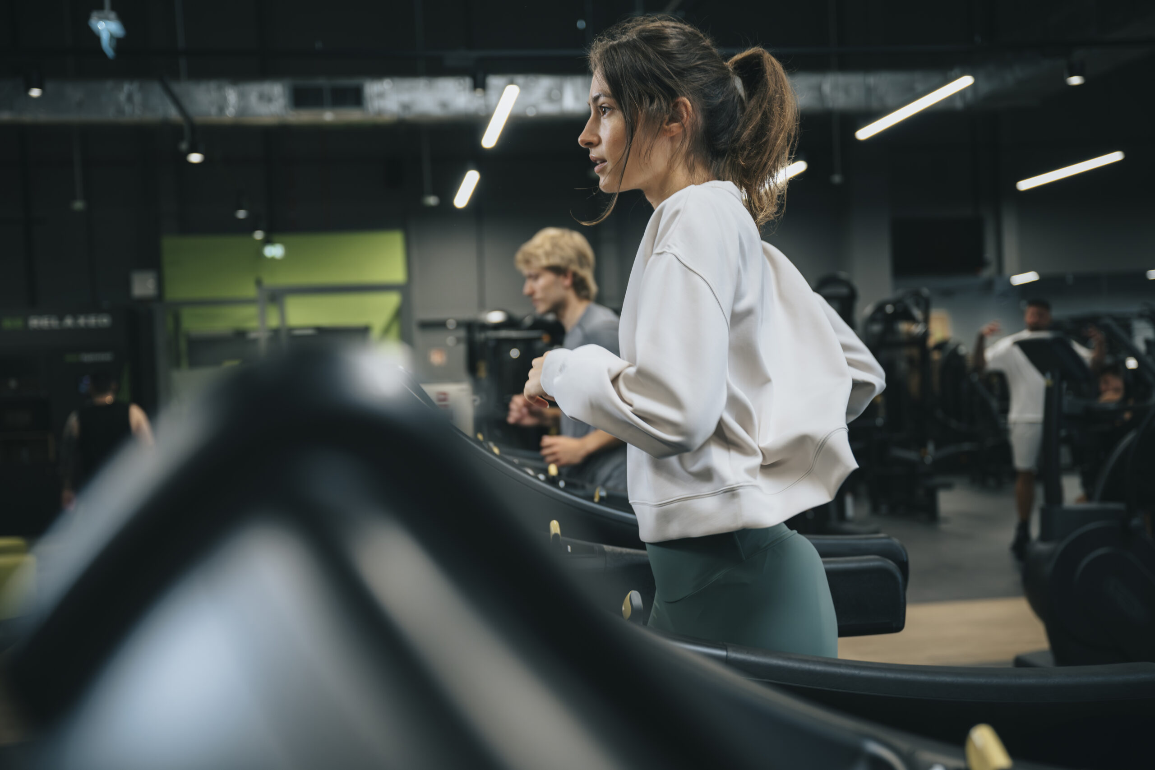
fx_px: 1347
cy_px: 385
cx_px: 578
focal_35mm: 42
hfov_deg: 46.4
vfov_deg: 31.9
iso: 800
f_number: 2.8
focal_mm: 42
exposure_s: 1/250
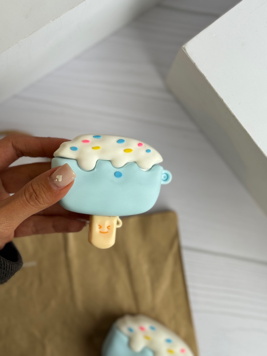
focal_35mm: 48
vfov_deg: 39.7
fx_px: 494
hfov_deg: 30.3
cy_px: 178
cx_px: 134
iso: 100
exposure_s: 1/68
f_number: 1.78
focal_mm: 6.86
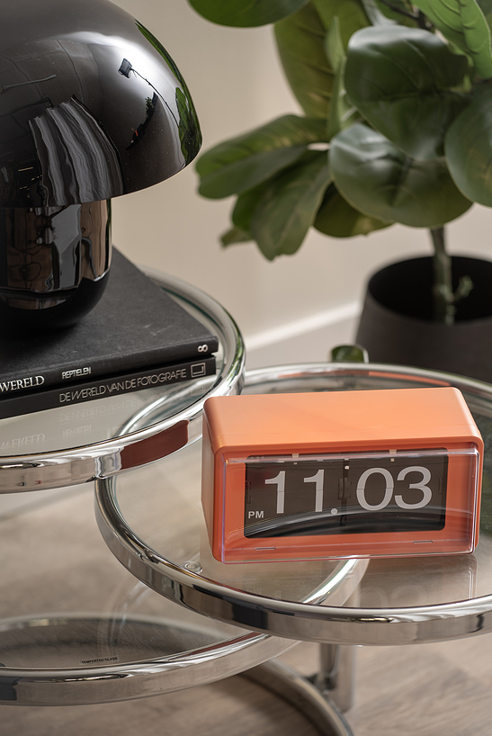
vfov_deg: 14.3
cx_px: 255
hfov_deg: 9.6
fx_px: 2925
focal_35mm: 143
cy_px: 360
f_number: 4
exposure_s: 1/4
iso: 50
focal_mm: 135
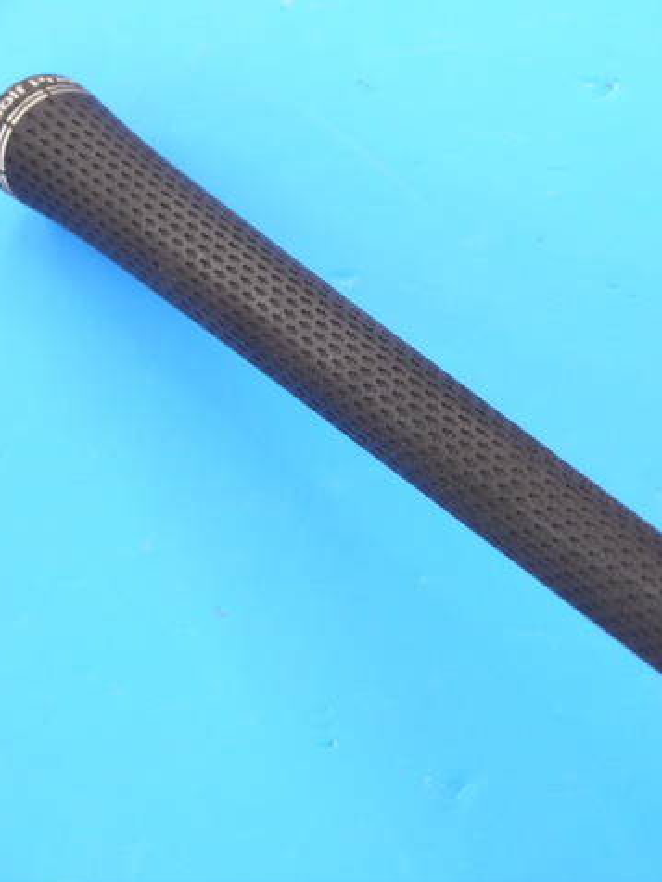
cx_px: 488
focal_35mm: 113
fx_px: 2881
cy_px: 443
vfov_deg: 17.4
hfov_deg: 13.1
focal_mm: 42
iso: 800
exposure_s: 1/60
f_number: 5.6
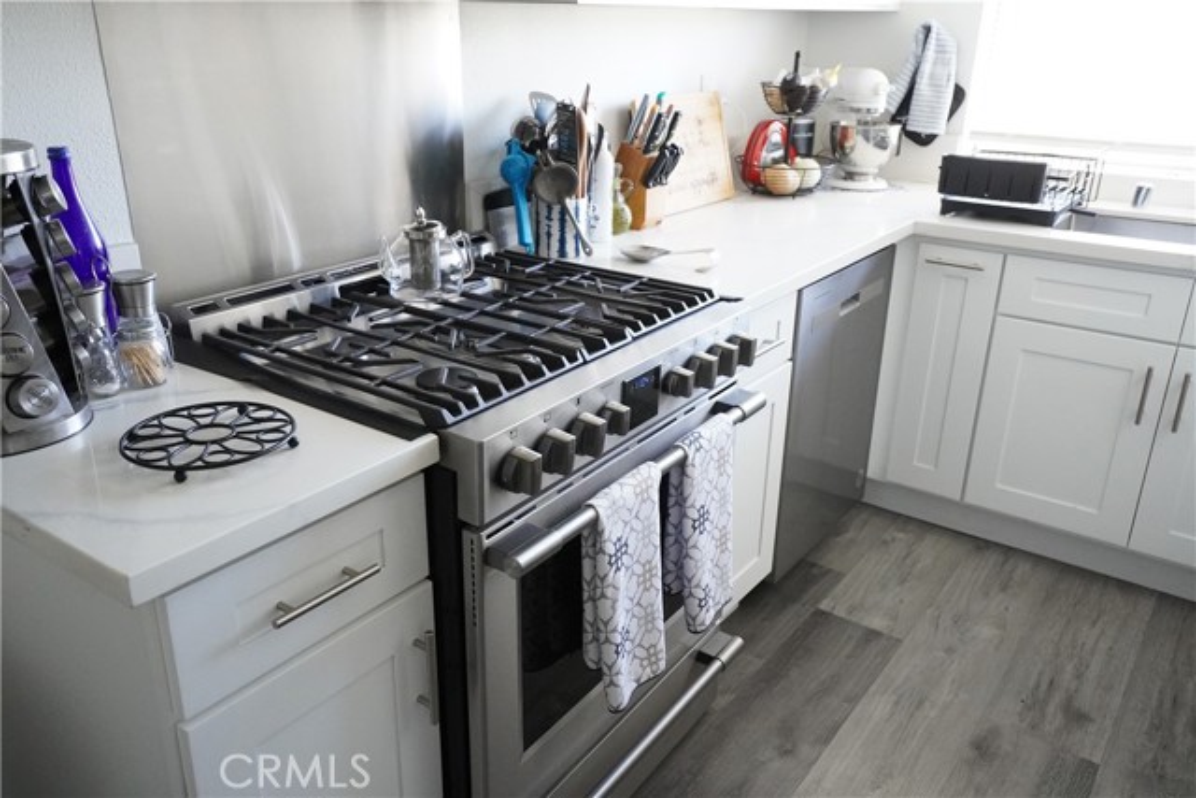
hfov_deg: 64.5
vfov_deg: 45.7
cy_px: 399
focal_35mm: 28
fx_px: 947
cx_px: 598
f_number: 3.2
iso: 3200
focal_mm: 19
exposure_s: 1/250
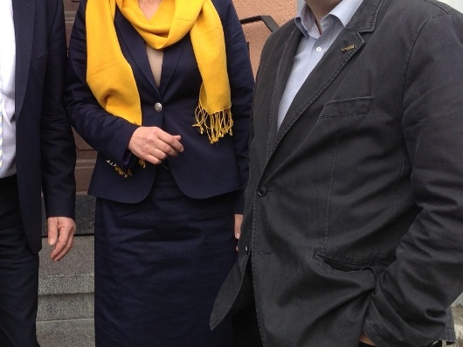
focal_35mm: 61
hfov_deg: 30.5
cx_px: 62
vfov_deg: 23.7
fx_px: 816
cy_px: 80
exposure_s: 1/151
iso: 50
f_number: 2.4
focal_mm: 4.13
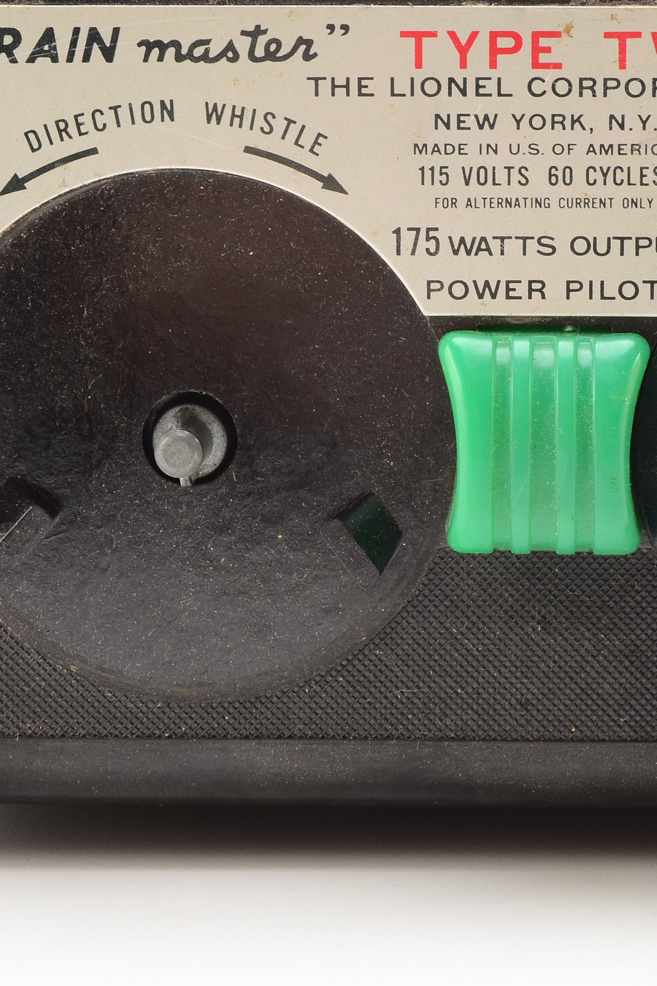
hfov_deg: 13.7
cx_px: 538
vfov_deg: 20.6
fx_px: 2712
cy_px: 372
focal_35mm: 99
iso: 100
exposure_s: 1/160
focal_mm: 31
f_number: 14
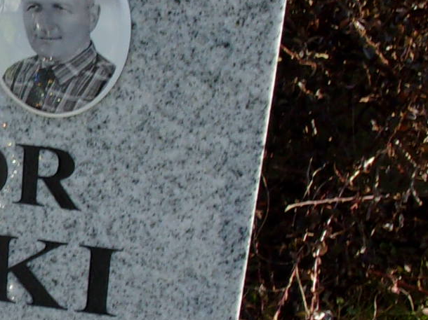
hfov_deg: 15.5
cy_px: 185
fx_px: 1471
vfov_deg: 12.4
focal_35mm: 119
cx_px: -169
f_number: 10.8
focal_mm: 5.1
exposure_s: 1/50
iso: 80
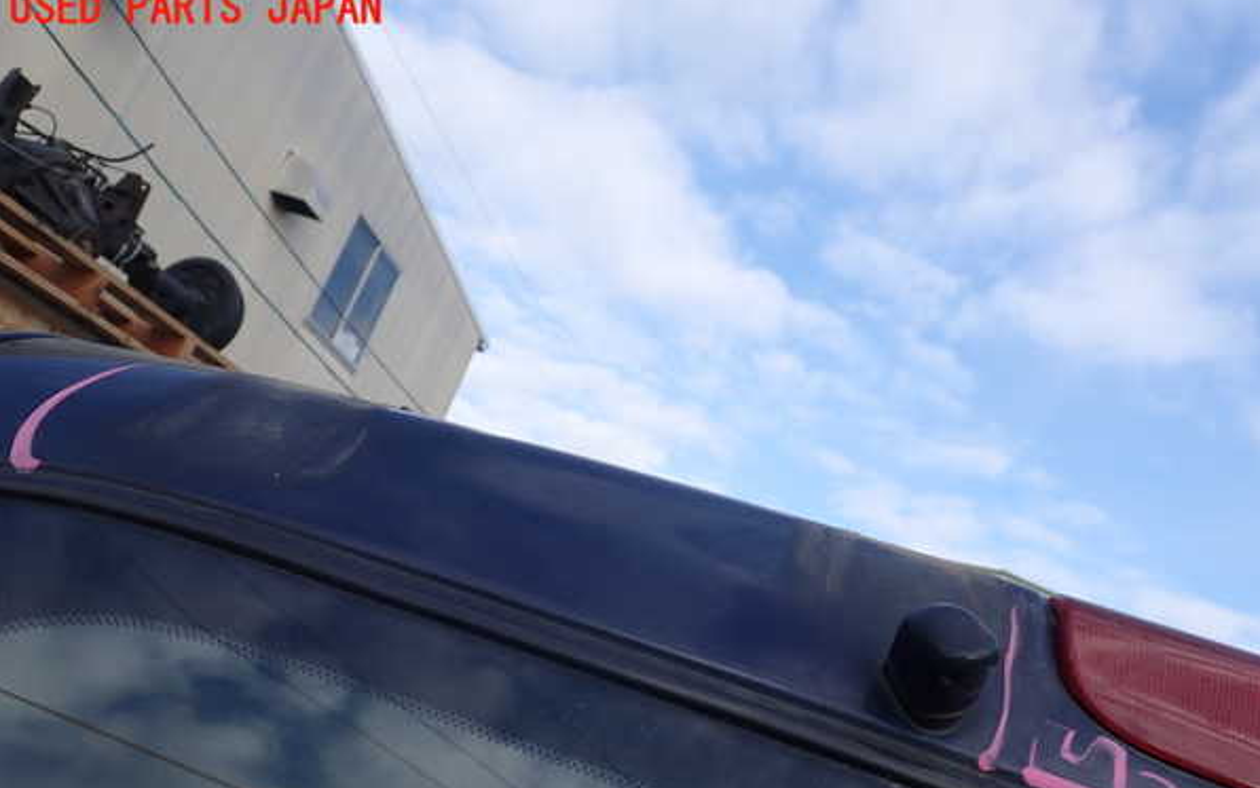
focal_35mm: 32
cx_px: 632
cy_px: 458
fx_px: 1099
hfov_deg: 59.6
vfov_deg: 39.4
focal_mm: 5.4
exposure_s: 1/640
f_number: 3.2
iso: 100
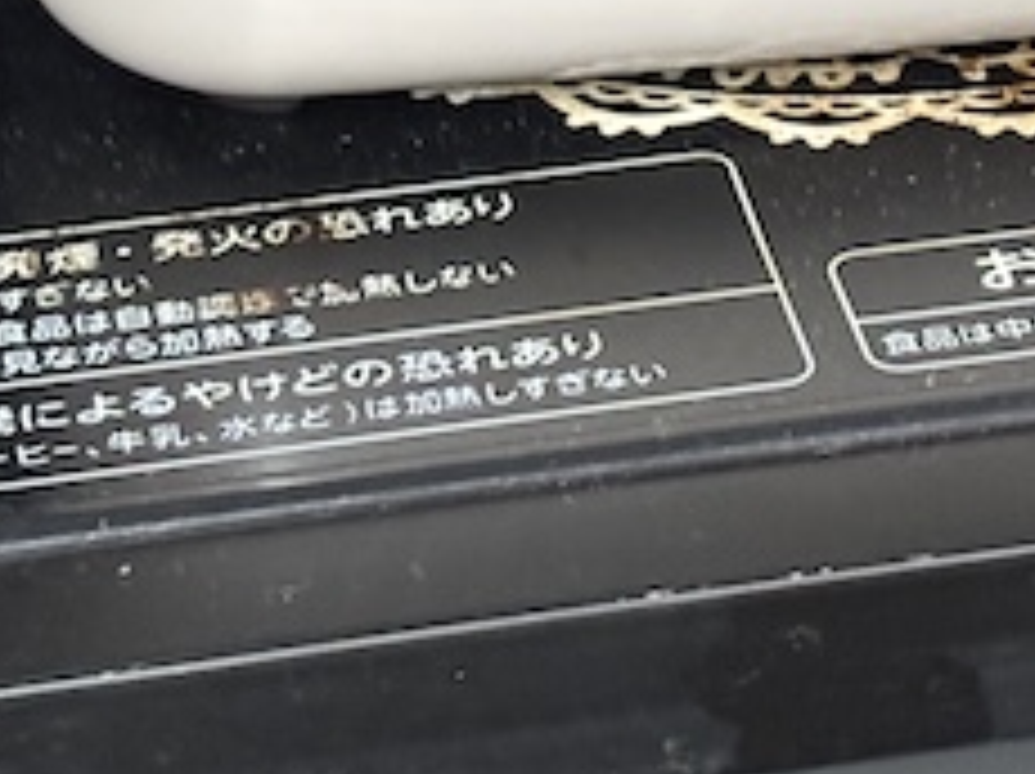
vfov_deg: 8.0
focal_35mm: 181
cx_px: 904
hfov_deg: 10.9
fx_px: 5406
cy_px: -369
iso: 250
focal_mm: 5.96
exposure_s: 1/33
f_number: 1.6
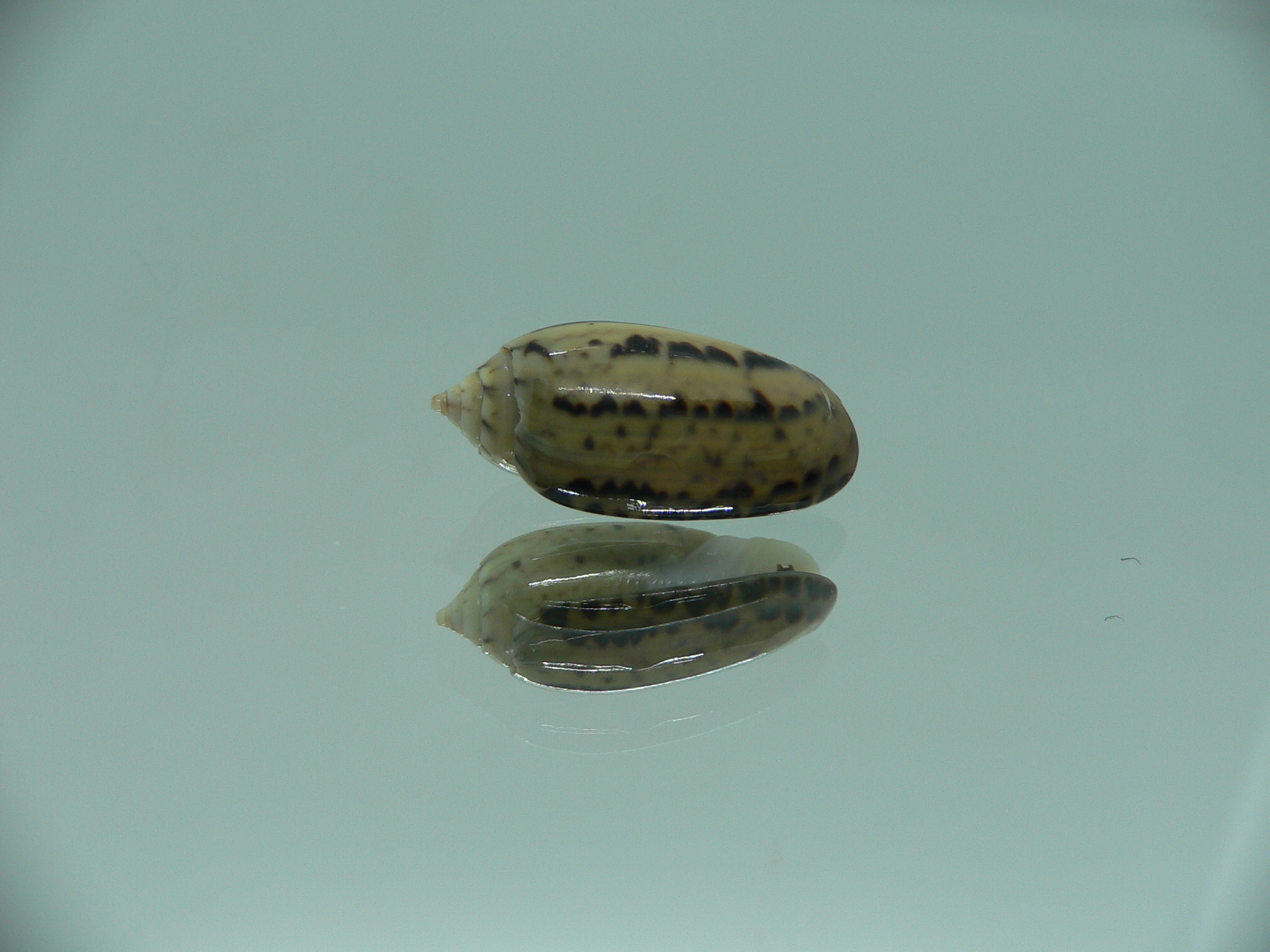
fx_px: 1284
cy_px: 476
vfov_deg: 40.7
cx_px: 635
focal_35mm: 35
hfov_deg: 52.6
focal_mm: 4.6
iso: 80
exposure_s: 1/60
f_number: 2.8
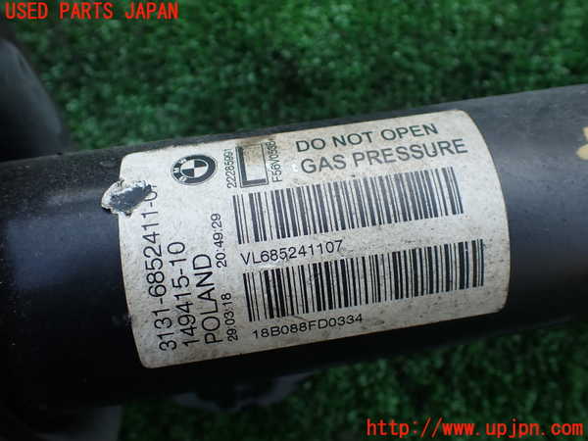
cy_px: 220
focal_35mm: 30
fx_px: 510
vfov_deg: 46.8
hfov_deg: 60.0
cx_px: 294
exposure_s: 1/125
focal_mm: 5.4
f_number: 2.3
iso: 160
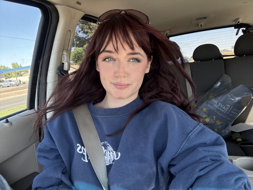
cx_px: 126
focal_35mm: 23
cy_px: 95
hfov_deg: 73.9
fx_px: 168
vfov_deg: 58.9
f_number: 1.9
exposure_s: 1/153
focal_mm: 2.69
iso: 32
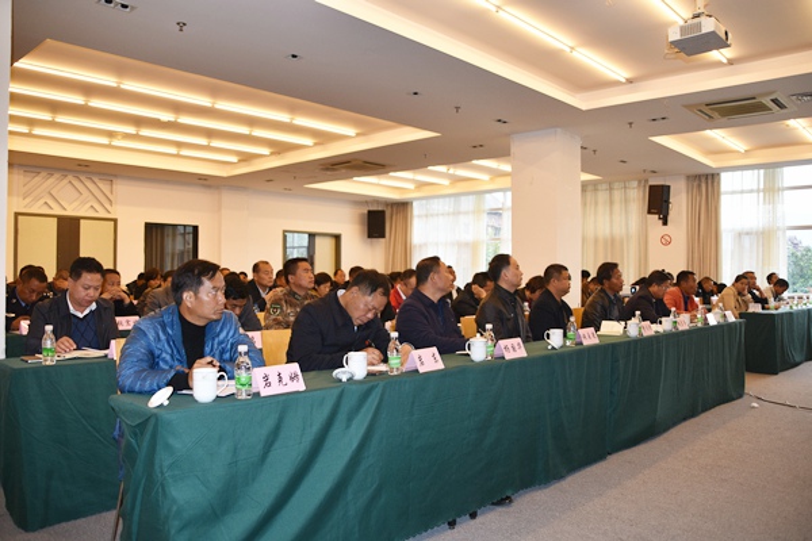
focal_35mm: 27
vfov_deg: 47.9
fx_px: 609
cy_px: 270
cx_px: 406
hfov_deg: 67.4
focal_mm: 18
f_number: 3.5
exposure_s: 1/125
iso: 360
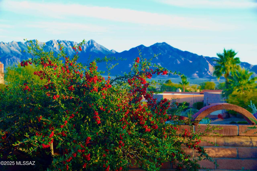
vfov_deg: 19.5
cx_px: 128
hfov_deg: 28.8
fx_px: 500
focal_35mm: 70
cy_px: 86
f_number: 13
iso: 250
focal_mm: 70
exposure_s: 1/40
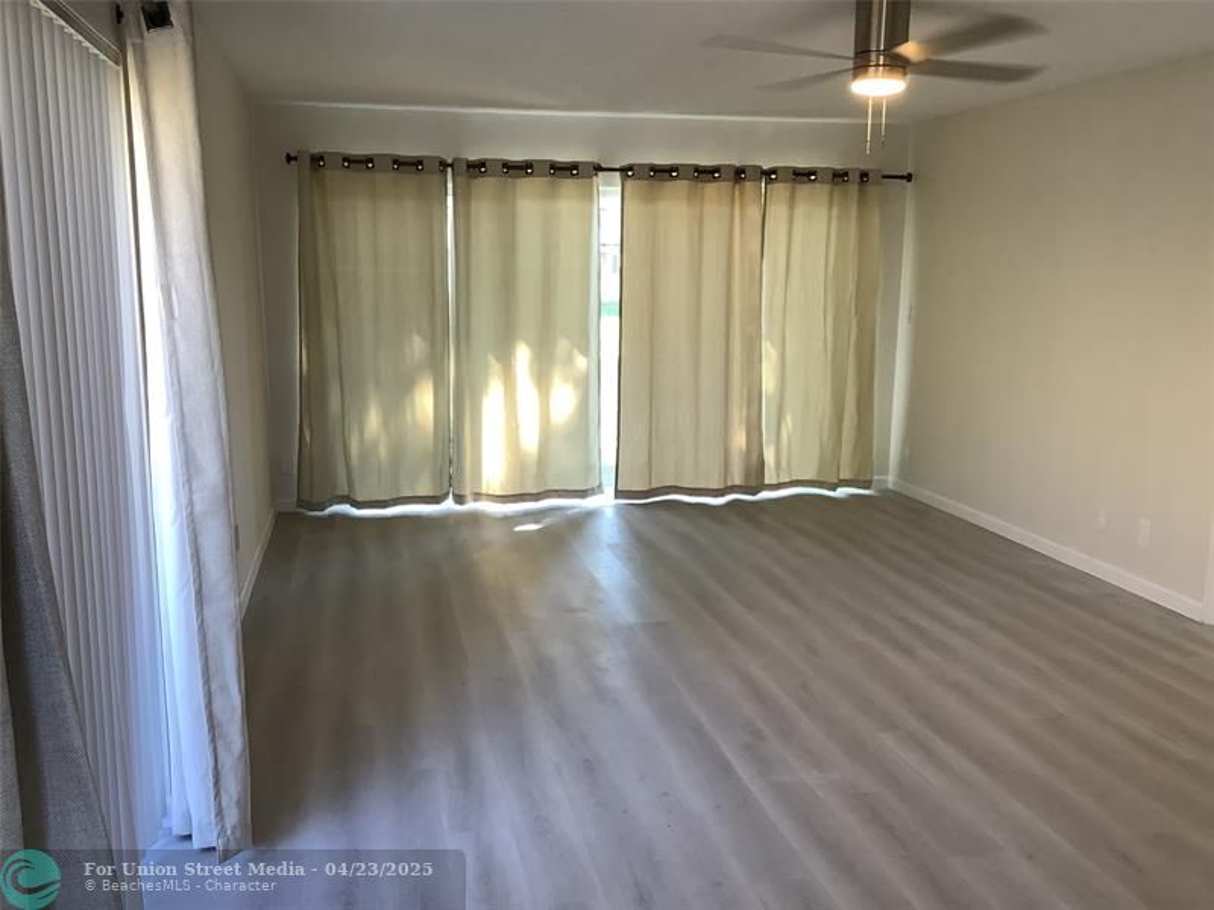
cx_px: 607
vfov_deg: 45.4
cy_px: 455
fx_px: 1087
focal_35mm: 31
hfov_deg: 58.4
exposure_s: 1/60
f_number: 2.4
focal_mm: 3.3
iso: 64
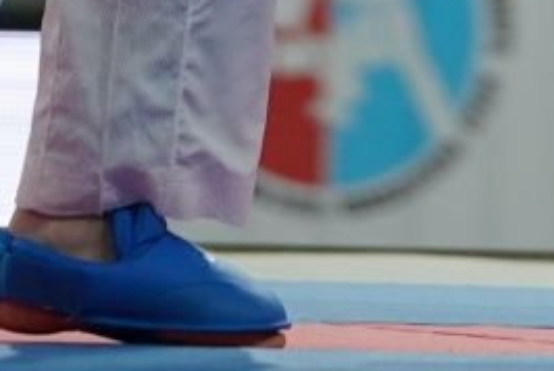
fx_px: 19996
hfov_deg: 1.6
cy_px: -877
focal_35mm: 1298
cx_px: 758
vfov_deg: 1.1
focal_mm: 192
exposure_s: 1/1000
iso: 1600
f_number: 2.8
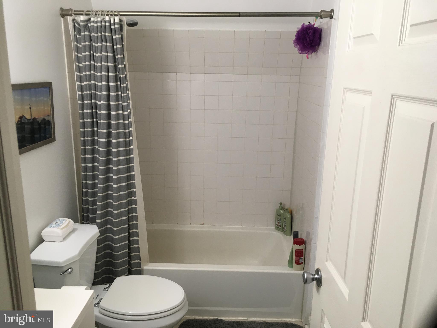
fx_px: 366
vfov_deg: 48.2
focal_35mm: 29
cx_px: 218
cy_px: 164
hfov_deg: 61.7
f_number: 2.2
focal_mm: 4.15
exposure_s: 1/30
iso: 32
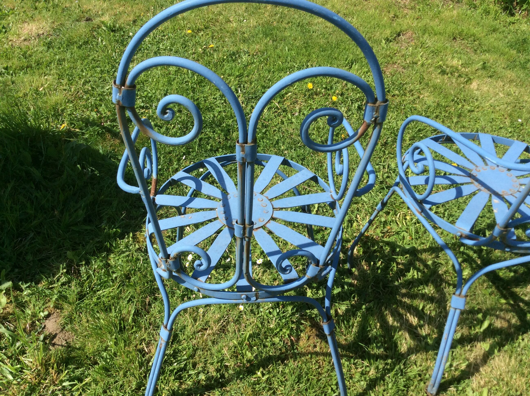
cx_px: 265
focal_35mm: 32
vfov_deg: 44.1
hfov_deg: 56.9
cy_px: 198
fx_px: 489
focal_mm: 3.3
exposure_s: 1/1167
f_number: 2.4
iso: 32
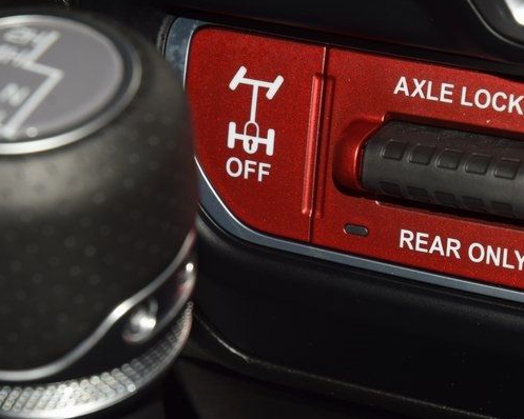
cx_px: 385
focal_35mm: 203
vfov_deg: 7.6
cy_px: 134
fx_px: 3149
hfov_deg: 9.5
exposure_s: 1/125
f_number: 8
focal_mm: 70
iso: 100
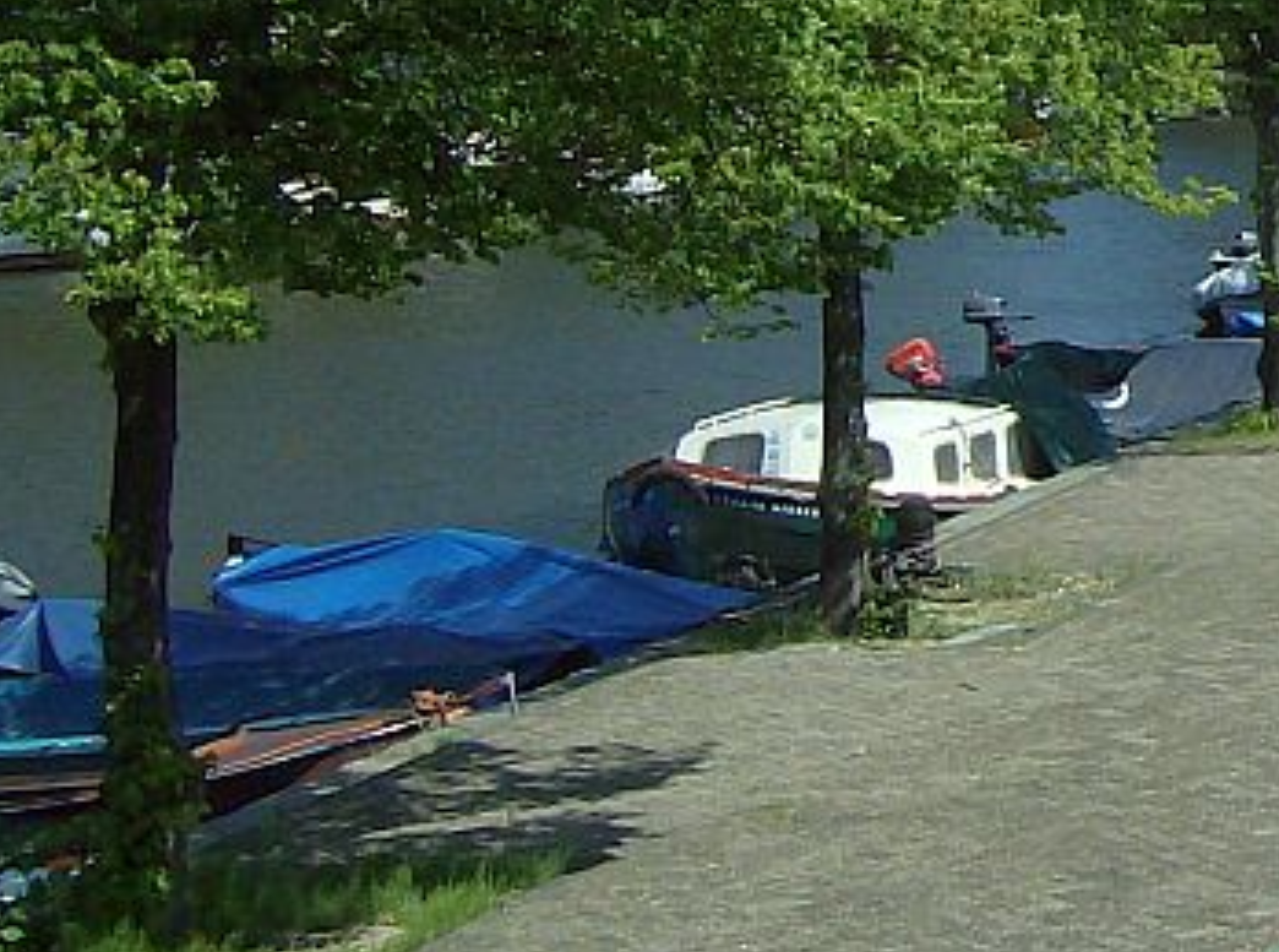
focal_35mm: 106
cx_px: 1613
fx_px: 3906
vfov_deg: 13.6
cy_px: -138
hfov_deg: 17.6
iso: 100
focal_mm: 6
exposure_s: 1/870
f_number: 4.7
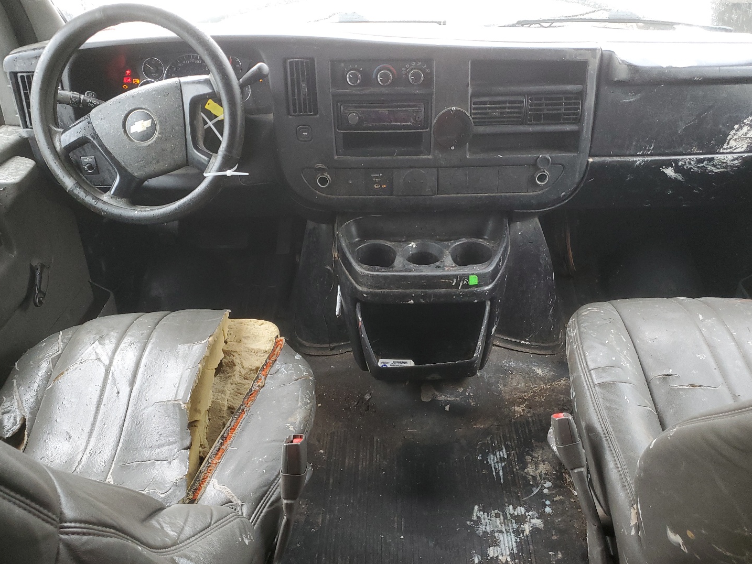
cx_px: 393
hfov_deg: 61.6
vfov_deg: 48.2
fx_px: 630
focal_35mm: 29
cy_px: 306
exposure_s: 1/60.2
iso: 109
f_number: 1.5
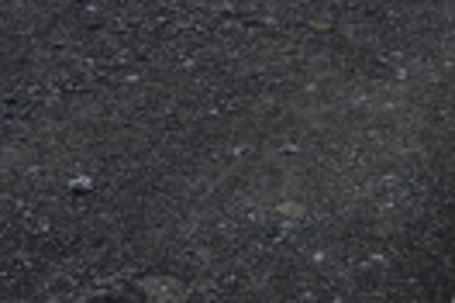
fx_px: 1580
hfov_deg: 14.2
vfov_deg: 10.0
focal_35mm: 125
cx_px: 865
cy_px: 634
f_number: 8
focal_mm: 18
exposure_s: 1/250
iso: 100
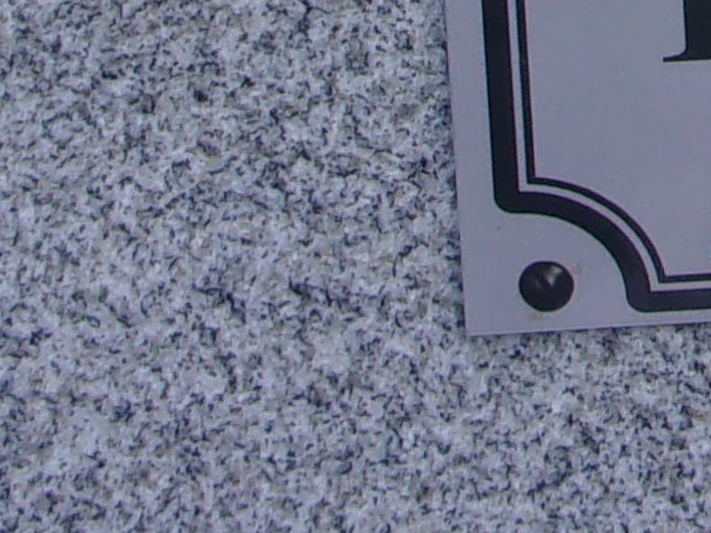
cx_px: 1084
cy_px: -676
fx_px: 3368
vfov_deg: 8.4
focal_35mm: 164
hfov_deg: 11.5
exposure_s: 1/150
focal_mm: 5.1
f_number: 3.9
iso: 80
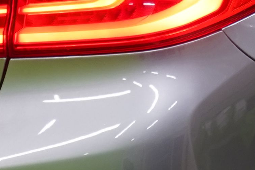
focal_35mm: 455
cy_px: -35
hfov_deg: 4.5
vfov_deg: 3.0
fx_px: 3222
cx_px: 306
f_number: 5.6
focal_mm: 57
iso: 400
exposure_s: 1/25
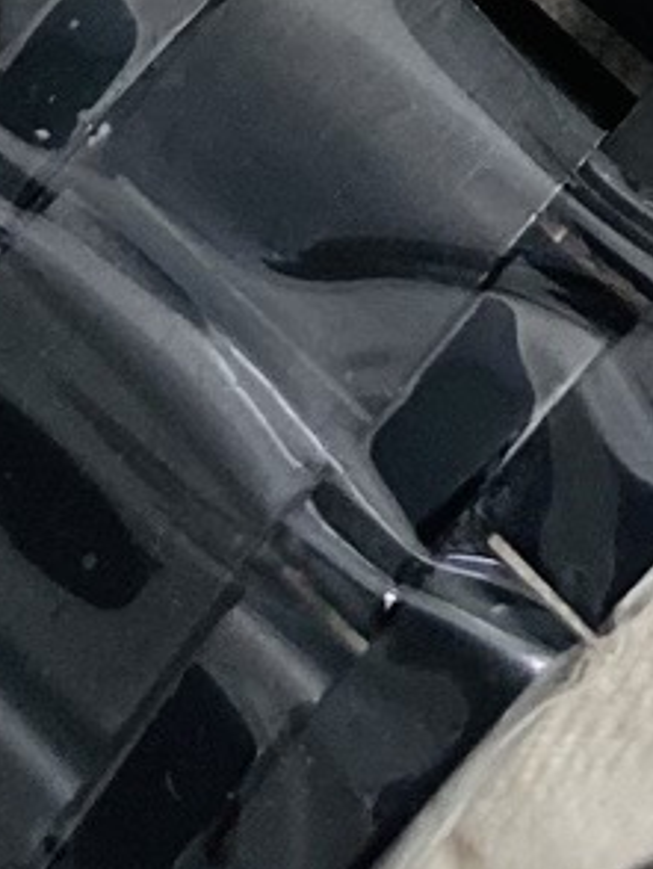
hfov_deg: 8.2
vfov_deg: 9.7
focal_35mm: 178
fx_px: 4471
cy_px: -1289
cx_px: 866
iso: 125
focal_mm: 4.25
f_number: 1.8
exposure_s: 1/117
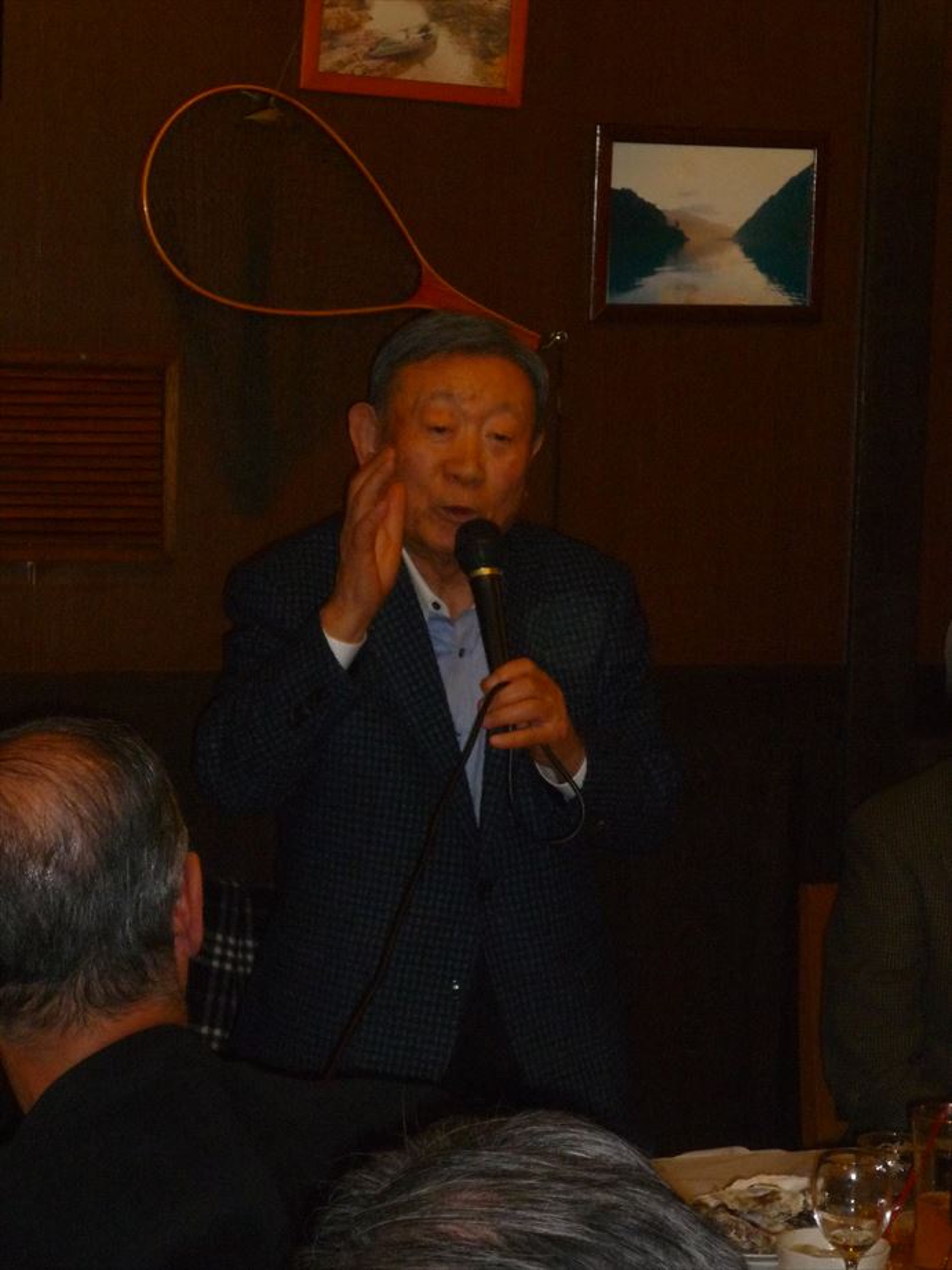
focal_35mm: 96
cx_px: 476
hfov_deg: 15.4
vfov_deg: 20.4
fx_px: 3522
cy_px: 635
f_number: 5.2
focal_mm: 14.1
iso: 400
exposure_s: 1/50
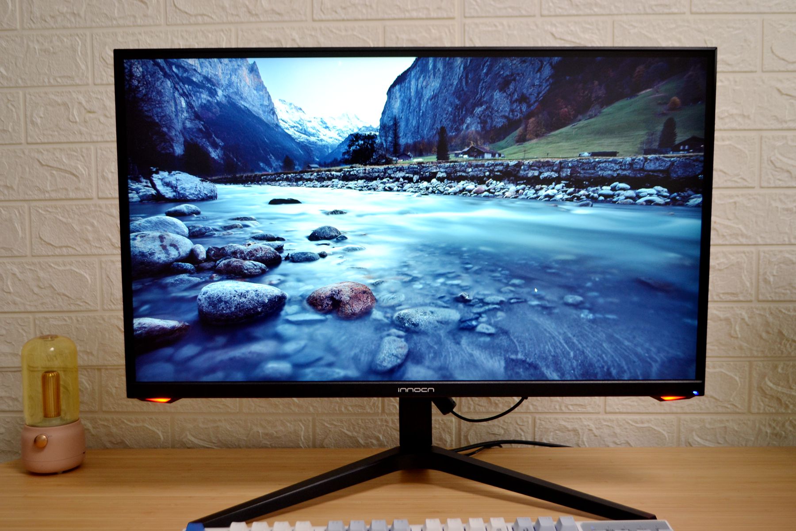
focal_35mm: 36
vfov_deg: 36.9
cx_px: 398
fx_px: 796
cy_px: 266
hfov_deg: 53.1
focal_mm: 24
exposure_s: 1/50
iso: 400
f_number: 4
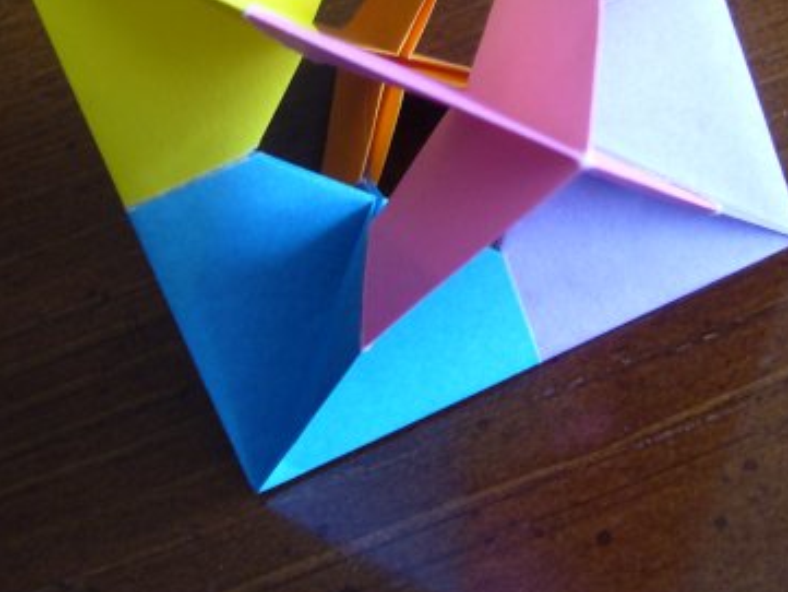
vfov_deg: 23.2
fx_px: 1412
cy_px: 100
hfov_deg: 31.2
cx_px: 415
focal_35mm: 62
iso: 125
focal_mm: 5.8
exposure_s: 1/15
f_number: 2.8
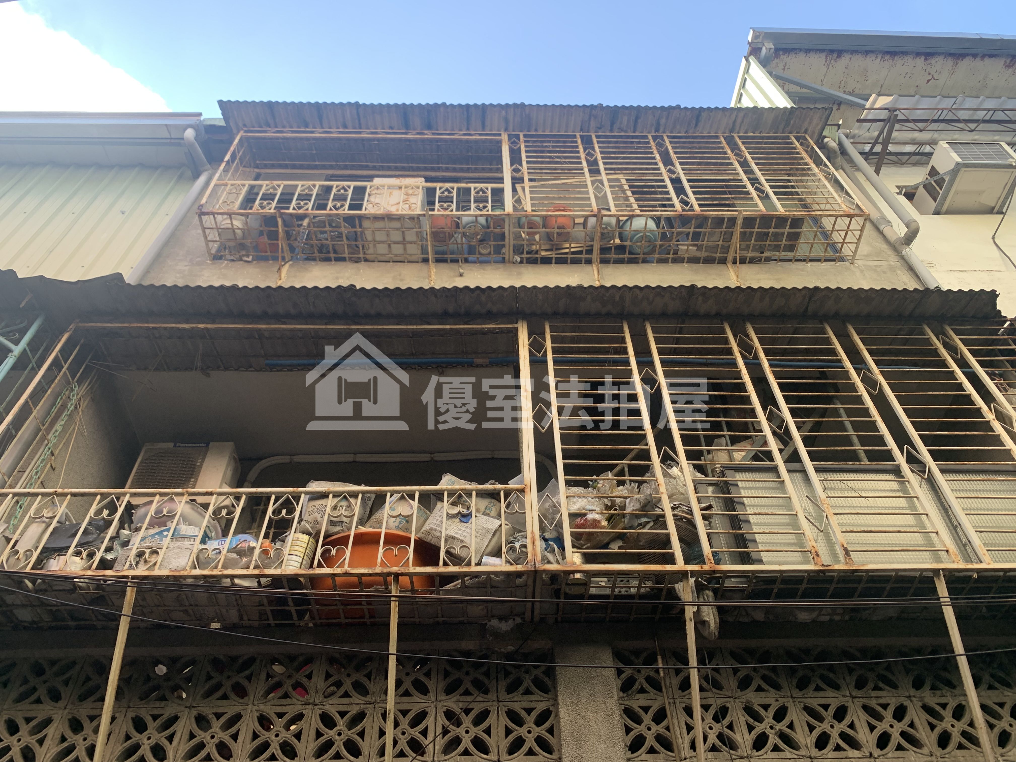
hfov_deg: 67.3
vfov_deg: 53.1
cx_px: 508
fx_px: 763
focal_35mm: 26
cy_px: 381
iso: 25
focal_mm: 4.25
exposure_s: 1/182
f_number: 1.8
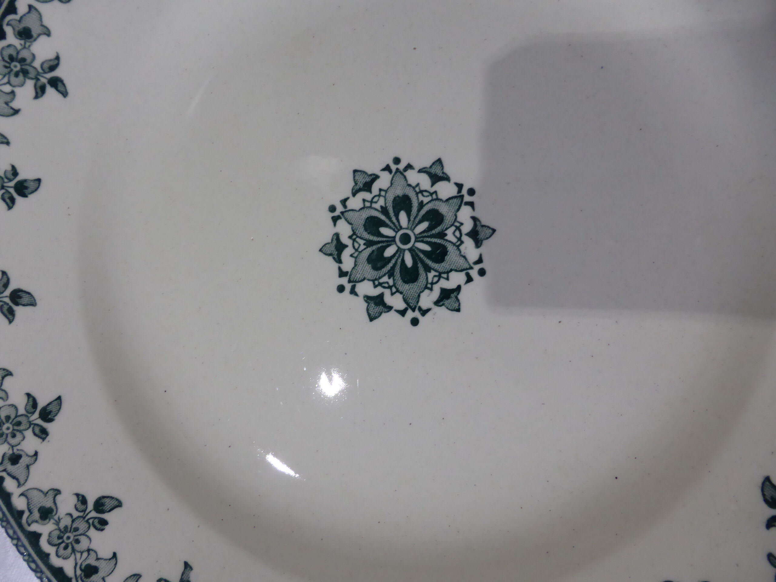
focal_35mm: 25
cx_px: 388
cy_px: 291
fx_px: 560
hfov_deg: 69.4
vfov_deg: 54.9
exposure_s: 1/60
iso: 250
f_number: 3.3
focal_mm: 4.3
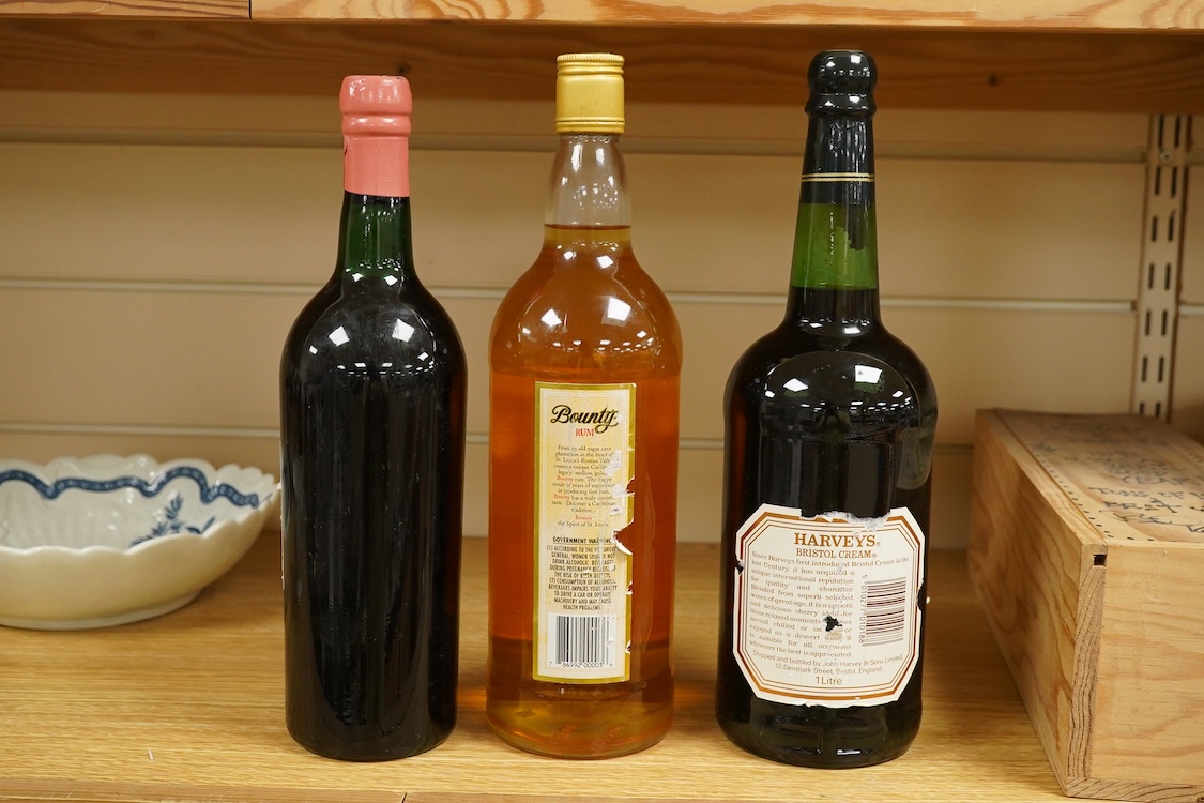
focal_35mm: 45
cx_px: 602
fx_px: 1505
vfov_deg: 29.9
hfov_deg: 43.6
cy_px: 402
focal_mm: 30
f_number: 9
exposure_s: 1/125
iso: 2000
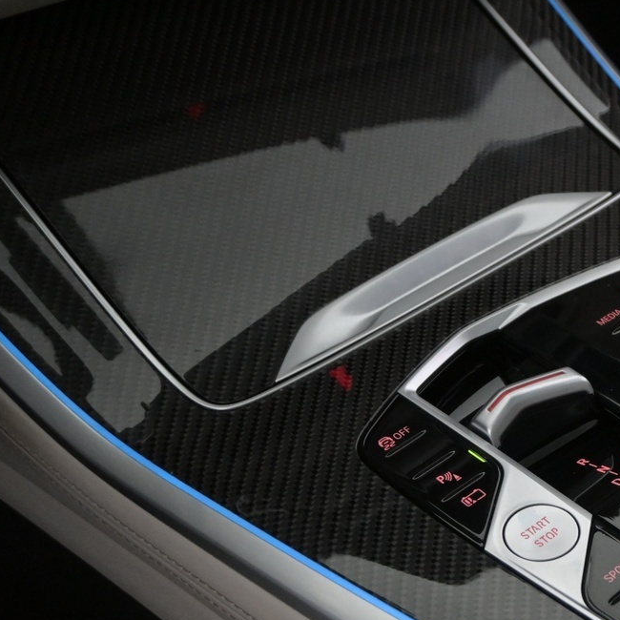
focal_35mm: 73
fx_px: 1480
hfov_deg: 22.3
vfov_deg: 23.6
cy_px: 399
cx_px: 687
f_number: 4.2
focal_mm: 23
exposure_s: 1/80
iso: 2500
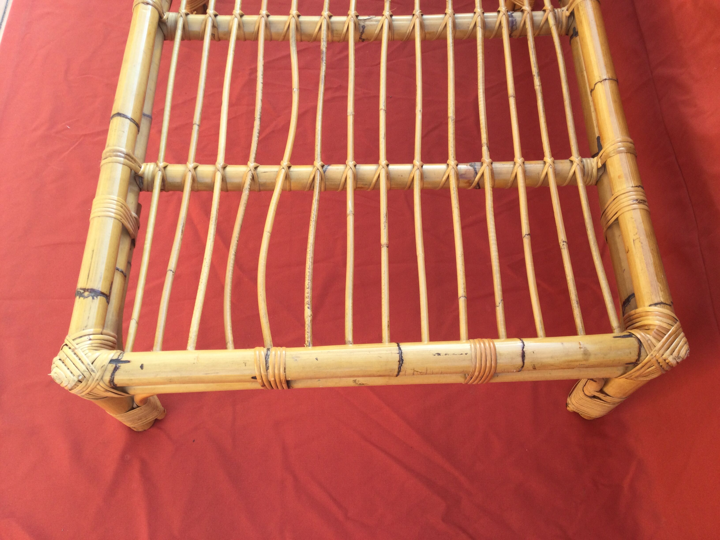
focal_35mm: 31
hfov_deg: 58.4
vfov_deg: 45.4
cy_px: 270
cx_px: 360
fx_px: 645
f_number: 2.4
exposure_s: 1/101
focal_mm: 3.3
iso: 25
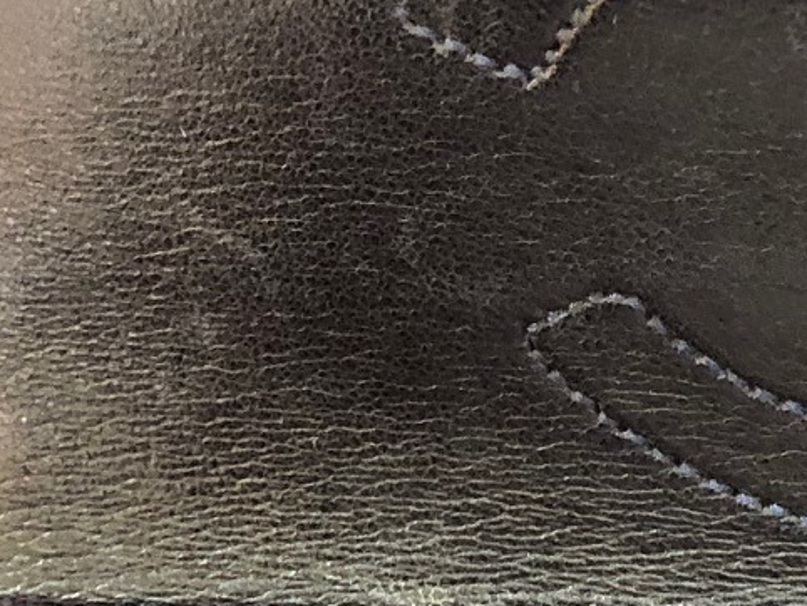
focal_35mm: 117
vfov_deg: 12.6
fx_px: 2729
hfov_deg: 15.7
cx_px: 1137
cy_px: 434
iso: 100
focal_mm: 3.99
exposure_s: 1/15
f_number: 1.8
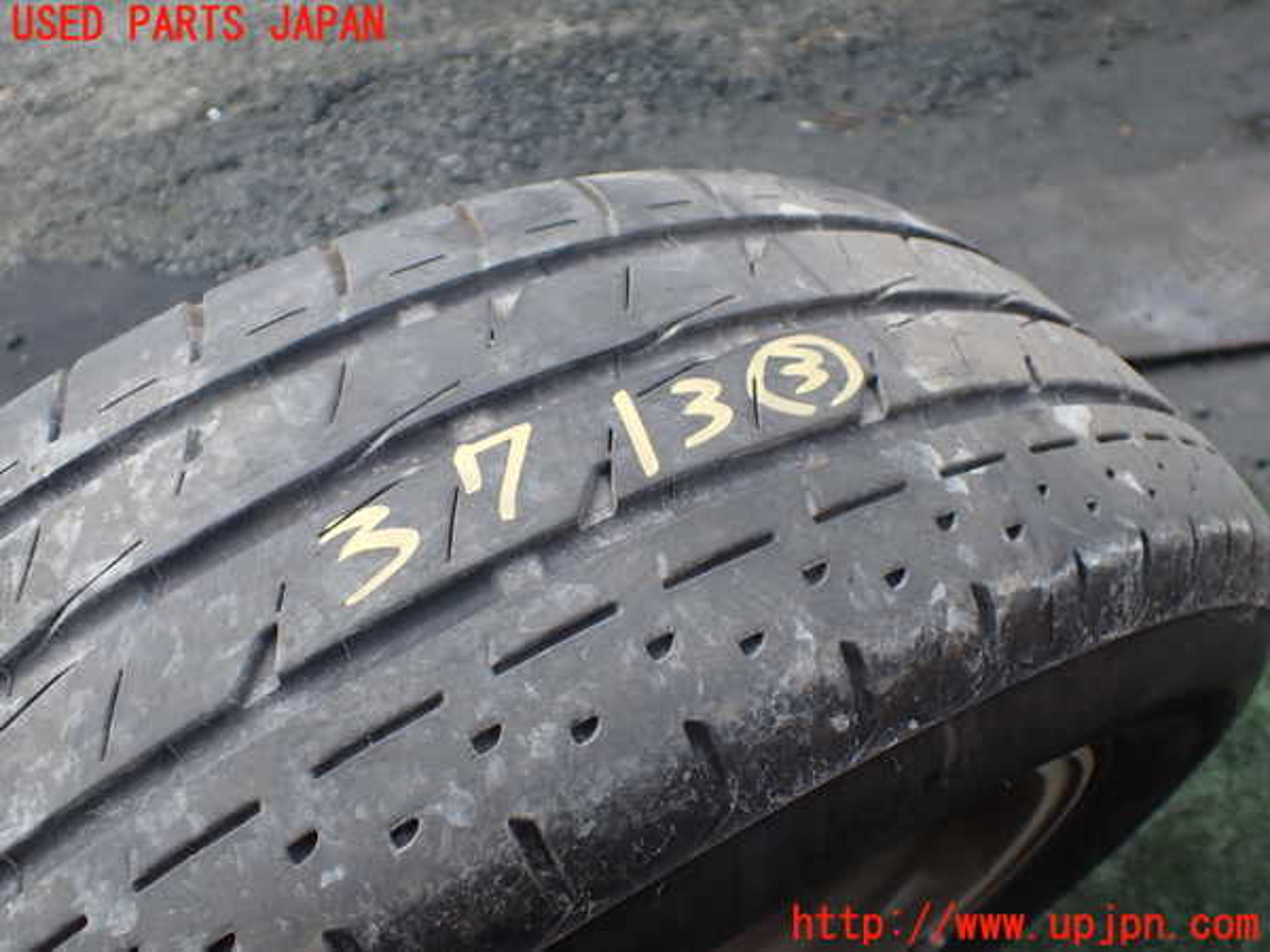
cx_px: 635
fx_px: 1101
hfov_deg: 60.0
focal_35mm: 30
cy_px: 476
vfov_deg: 46.8
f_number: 2.3
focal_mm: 5.4
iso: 100
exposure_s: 1/160
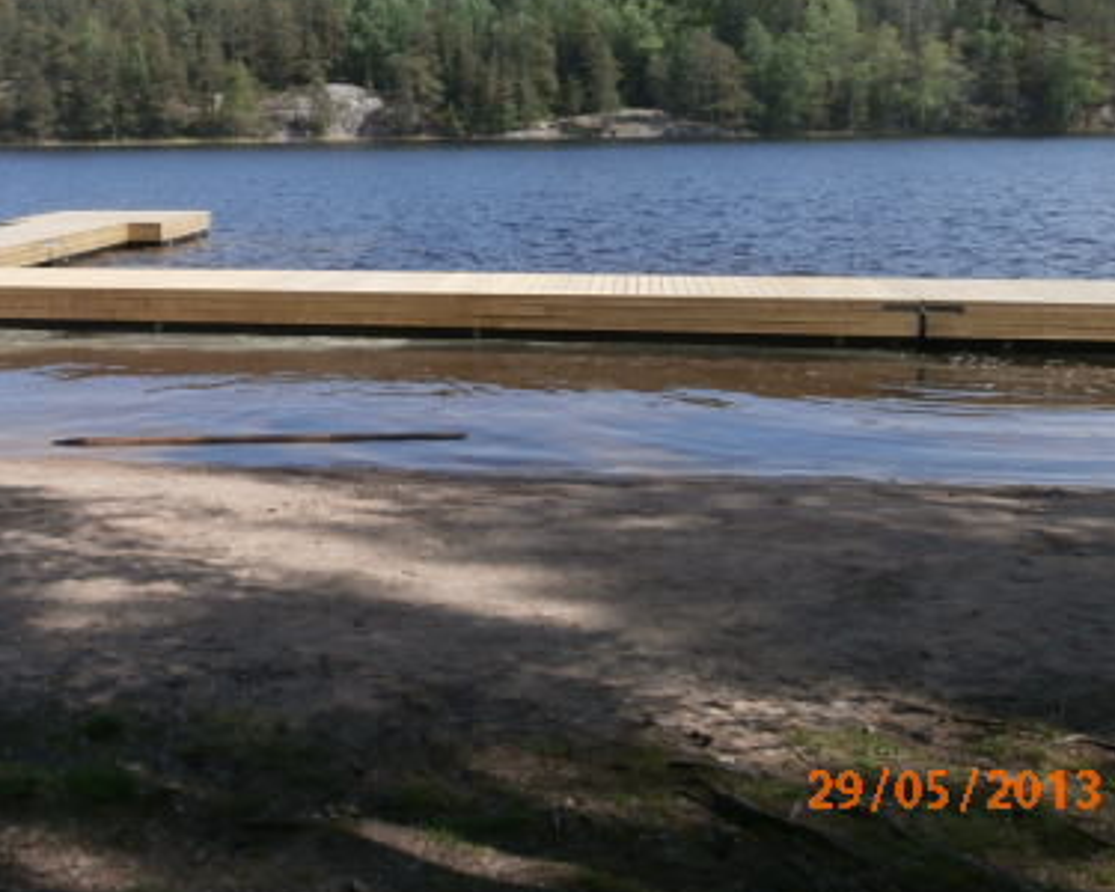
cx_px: 282
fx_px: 1320
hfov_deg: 44.3
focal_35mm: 40
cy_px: 223
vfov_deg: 36.5
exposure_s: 1/125
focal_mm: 4.2
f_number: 7.9
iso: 100
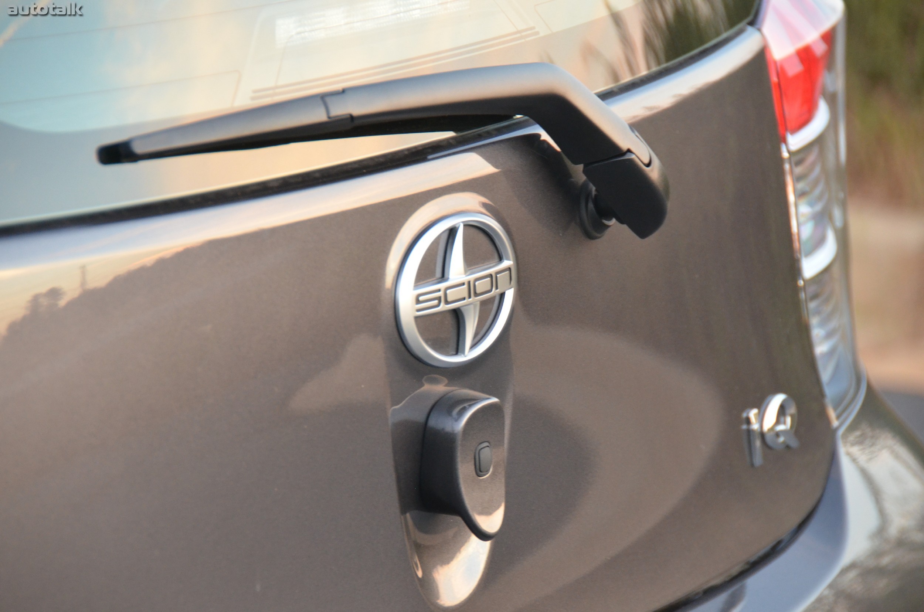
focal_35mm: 255
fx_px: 6532
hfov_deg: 8.1
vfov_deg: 5.4
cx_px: 462
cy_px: 306
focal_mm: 170
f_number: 5.6
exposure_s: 1/30
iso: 1600
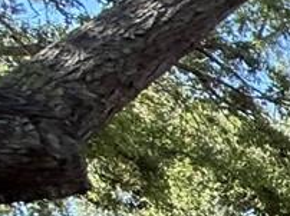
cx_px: 1134
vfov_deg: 11.4
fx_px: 929
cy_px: 488
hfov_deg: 8.4
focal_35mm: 111
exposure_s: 1/338
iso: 64
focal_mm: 2.22
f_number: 2.2
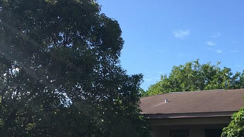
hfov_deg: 31.8
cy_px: 135
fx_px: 420
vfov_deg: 18.1
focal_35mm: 65
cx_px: 183
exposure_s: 1/1068
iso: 25
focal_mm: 4.15
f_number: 2.2
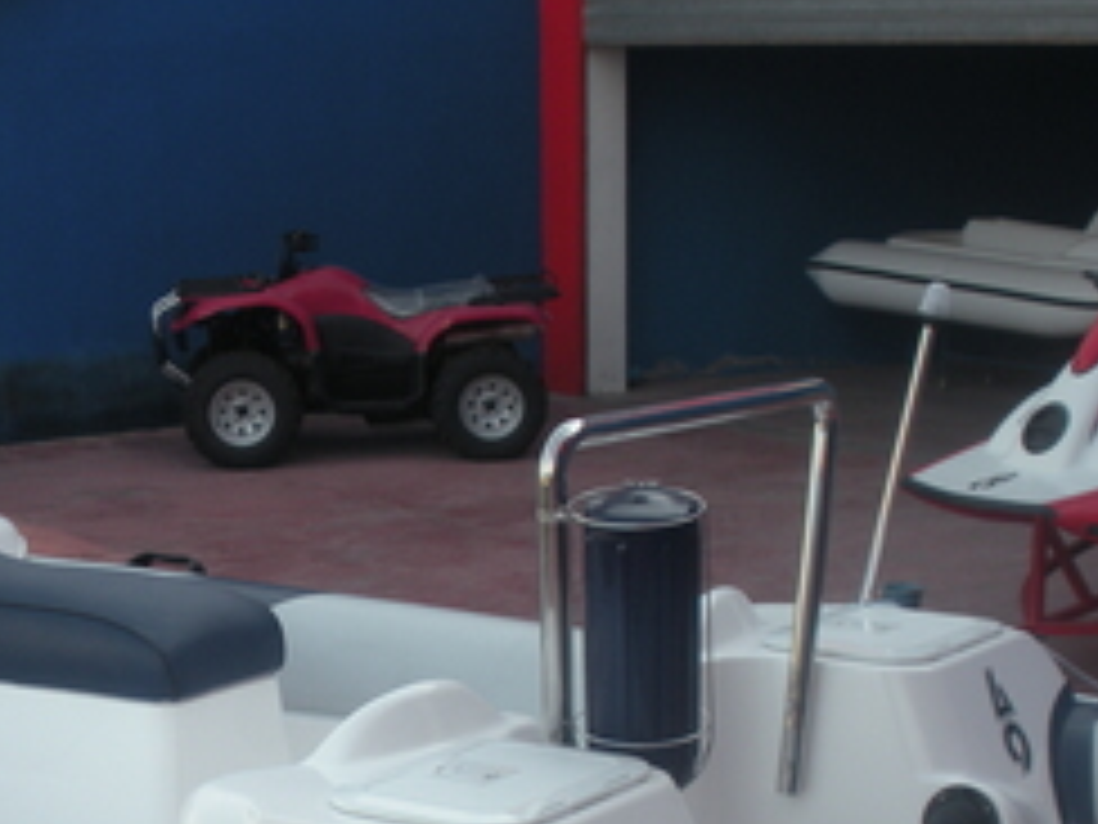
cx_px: 225
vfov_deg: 16.6
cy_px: 700
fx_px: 2791
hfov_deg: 22.0
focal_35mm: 88
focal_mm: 7.7
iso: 64
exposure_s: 1/166
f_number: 4
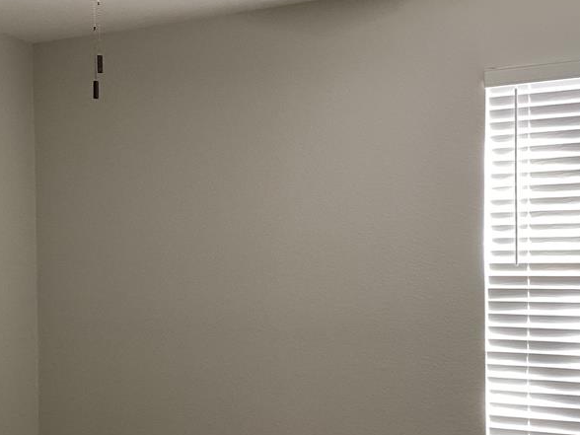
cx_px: 232
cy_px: 276
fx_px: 905
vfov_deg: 26.9
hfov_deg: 35.4
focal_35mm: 54
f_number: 2.4
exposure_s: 1/60
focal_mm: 3.3
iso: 160
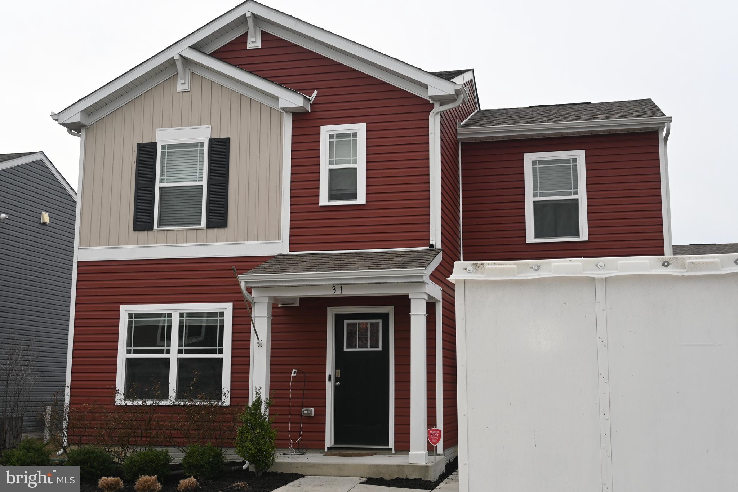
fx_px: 861
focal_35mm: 42
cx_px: 369
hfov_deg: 46.4
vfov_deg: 31.9
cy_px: 246
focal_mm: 28
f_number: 5.6
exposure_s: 1/200
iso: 100
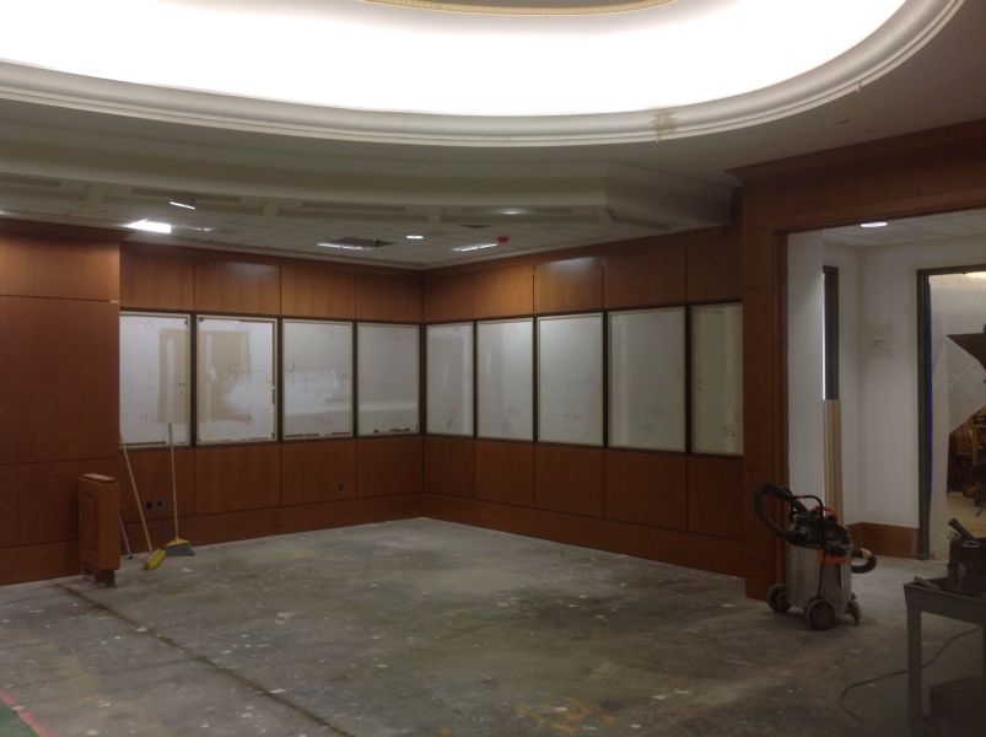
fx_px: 996
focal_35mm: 35
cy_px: 368
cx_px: 493
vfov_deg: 40.6
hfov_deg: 52.7
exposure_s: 1/30
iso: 64
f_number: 2.4
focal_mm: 4.28
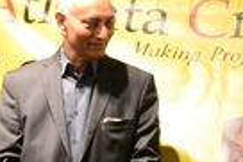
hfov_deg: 7.2
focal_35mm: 284
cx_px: 263
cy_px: 143
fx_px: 1919
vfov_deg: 4.8
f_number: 6.3
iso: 3200
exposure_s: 1/25
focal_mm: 38
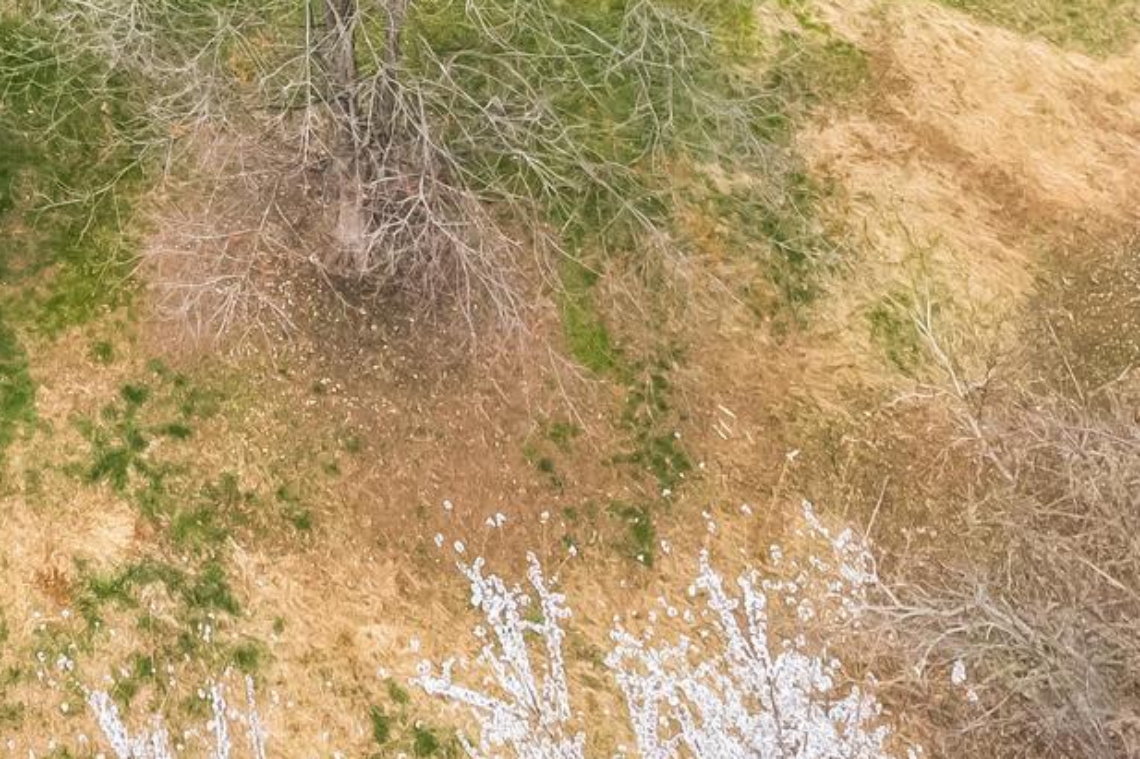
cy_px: -487
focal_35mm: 73
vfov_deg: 16.4
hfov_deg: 23.3
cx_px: -480
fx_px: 2311
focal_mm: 8.38
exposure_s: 1/160
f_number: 2.8
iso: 100
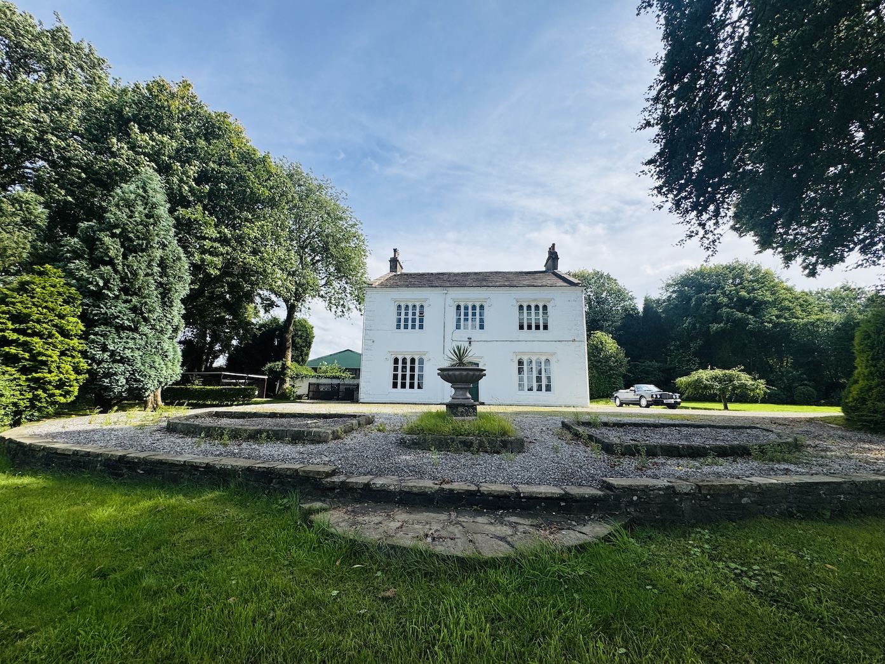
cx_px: 442
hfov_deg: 102.1
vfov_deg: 85.7
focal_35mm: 14
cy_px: 332
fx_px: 358
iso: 50
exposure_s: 1/2083
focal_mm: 2.22
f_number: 2.2
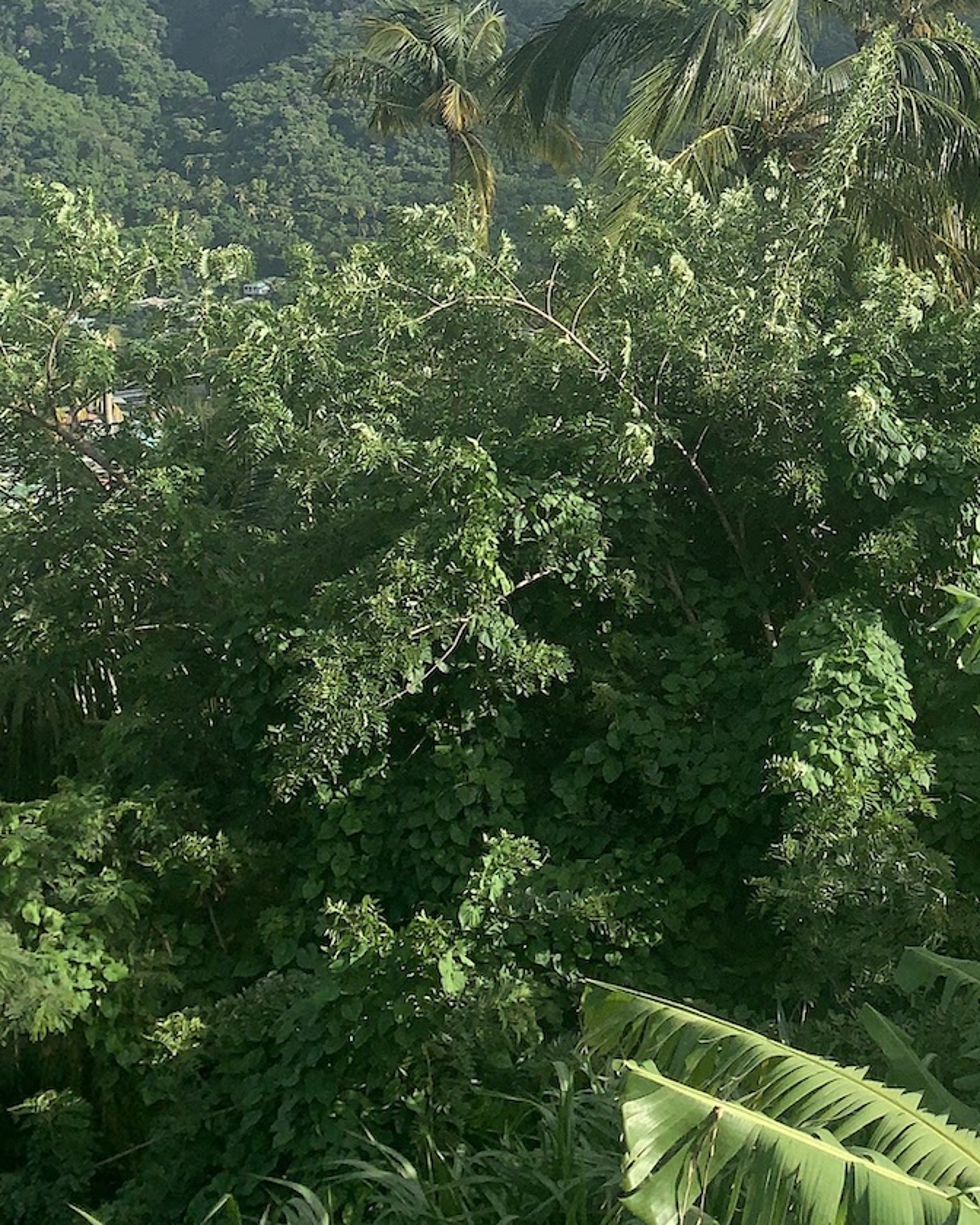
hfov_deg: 24.7
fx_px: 2103
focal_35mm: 58
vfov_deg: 30.4
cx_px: 1030
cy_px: 19
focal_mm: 4.25
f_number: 1.8
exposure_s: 1/1689
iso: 25
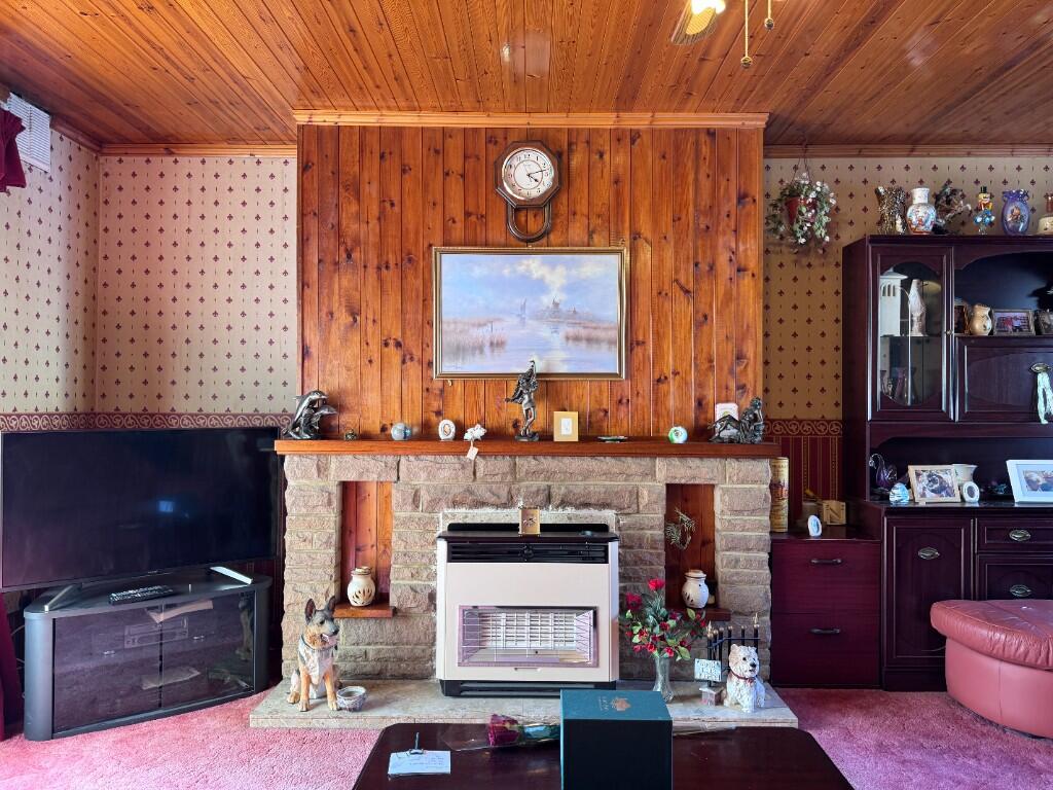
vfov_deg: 56.8
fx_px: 730
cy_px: 395
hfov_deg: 71.6
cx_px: 526
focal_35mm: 24
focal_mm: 6.76
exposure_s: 1/50
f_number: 1.78
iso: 125
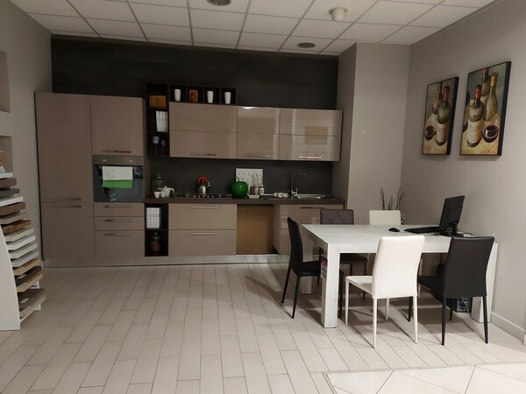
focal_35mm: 24
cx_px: 263
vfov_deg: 56.8
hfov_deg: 71.6
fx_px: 365
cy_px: 197
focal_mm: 5.23
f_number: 1.8
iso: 400
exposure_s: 1/24
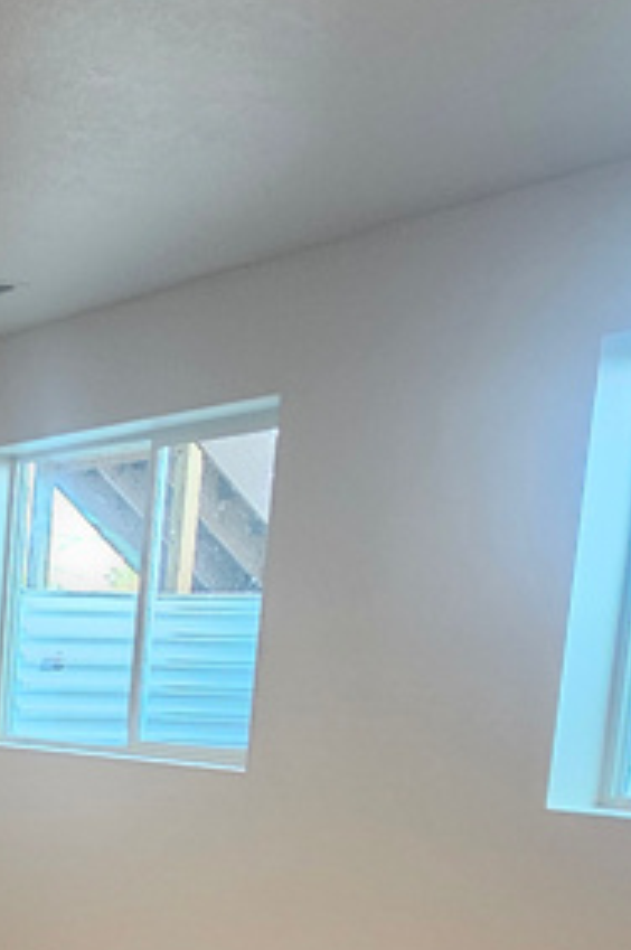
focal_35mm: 49
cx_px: -503
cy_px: 809
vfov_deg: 38.3
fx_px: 1291
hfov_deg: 20.0
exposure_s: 1/60
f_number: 2.2
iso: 200
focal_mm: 2.2
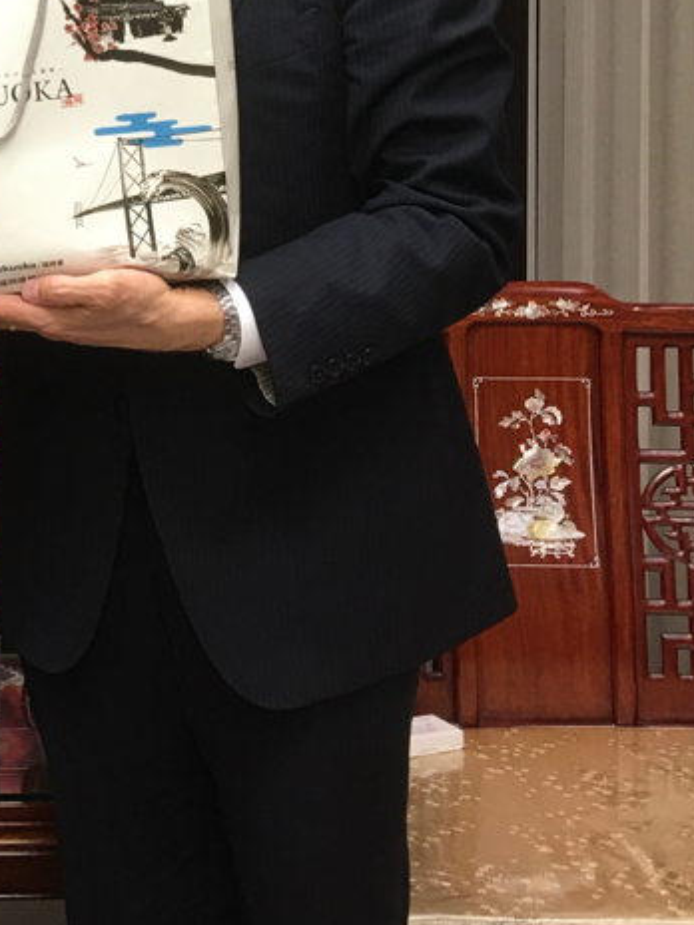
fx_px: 2139
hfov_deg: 17.9
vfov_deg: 23.4
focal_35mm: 80
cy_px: -10
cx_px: -30
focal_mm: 4.15
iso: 25
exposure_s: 1/15
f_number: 2.2
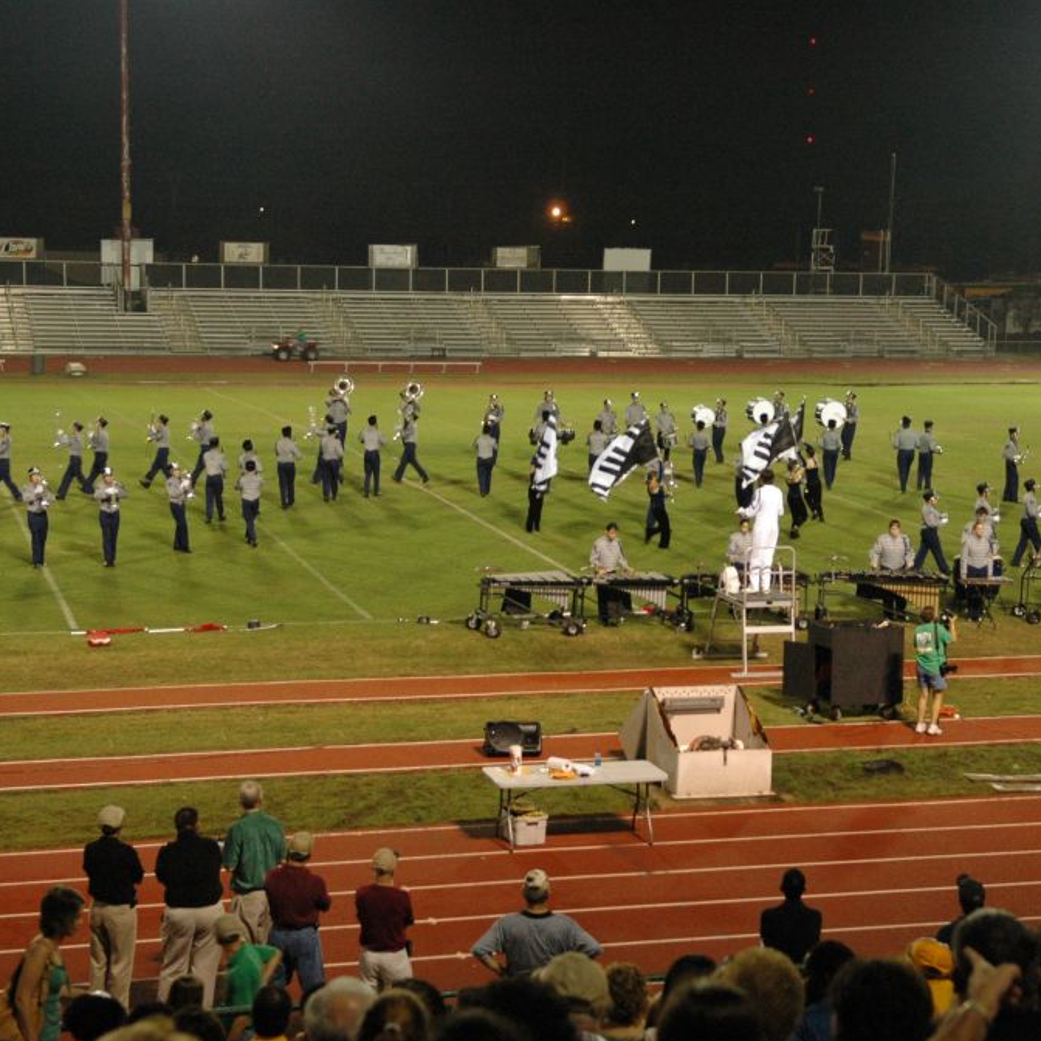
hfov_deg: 26.1
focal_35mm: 66
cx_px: 517
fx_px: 2246
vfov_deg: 26.1
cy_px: 524
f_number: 2.8
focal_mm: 34
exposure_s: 1/60
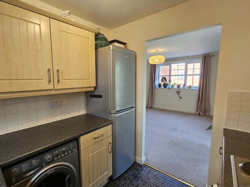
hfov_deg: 93.9
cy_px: 95
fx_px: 116
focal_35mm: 16
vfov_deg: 78.1
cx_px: 108
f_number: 2.2
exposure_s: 1/50
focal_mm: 2.2
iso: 125
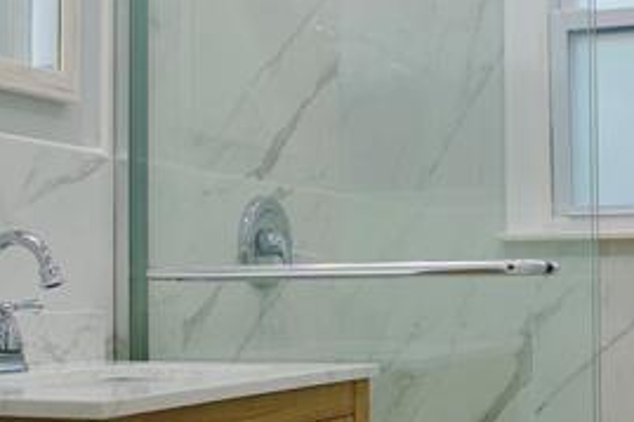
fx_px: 1107
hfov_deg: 31.0
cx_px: 523
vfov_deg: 21.5
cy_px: 271
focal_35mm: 63
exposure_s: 1/80
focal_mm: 11
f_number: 3.2
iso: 100
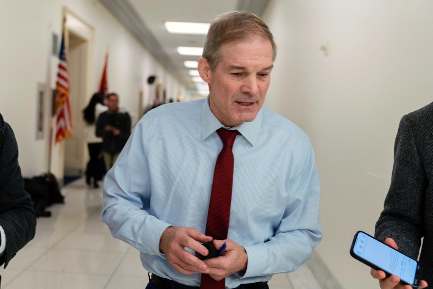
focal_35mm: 38
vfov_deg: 35.1
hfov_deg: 50.7
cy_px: 144
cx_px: 216
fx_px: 457
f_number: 3.2
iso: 3200
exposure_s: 1/160
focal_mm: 38
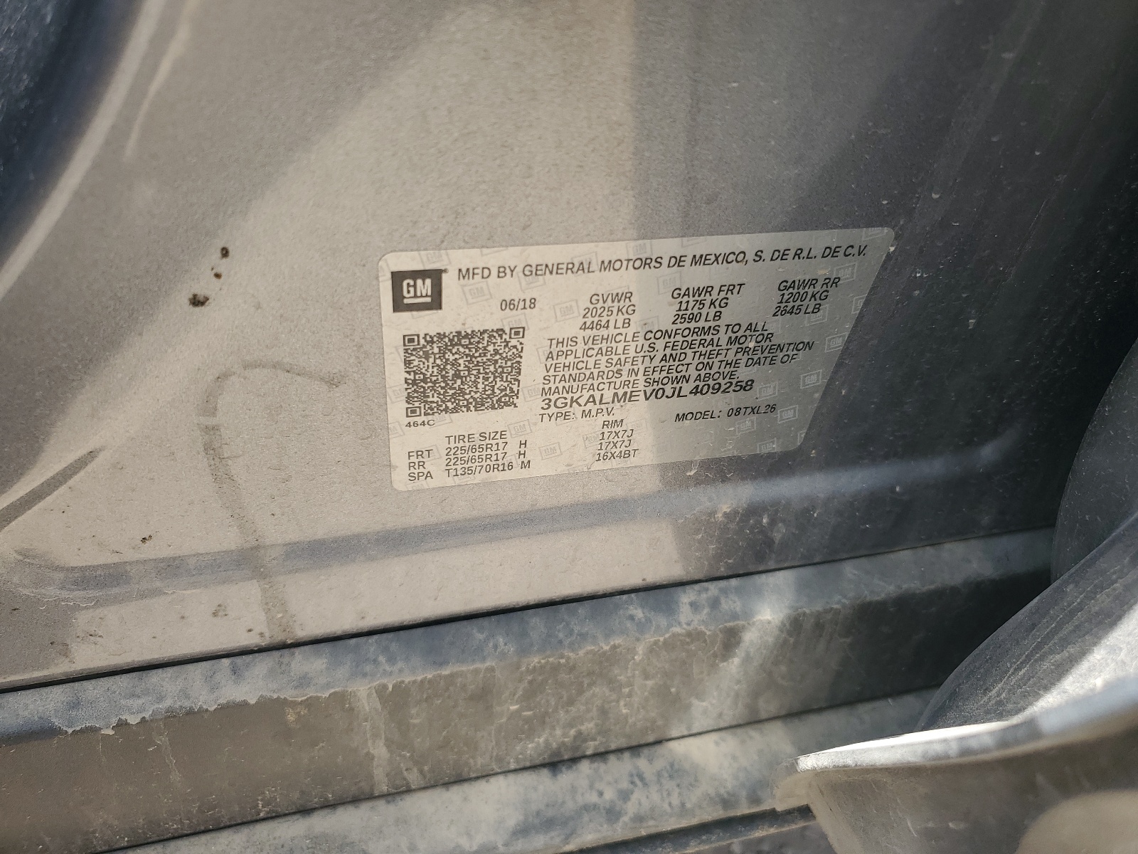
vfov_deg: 53.1
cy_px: 427
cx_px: 569
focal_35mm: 26
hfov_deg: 67.3
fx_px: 855
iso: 50
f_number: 1.5
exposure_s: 1/556
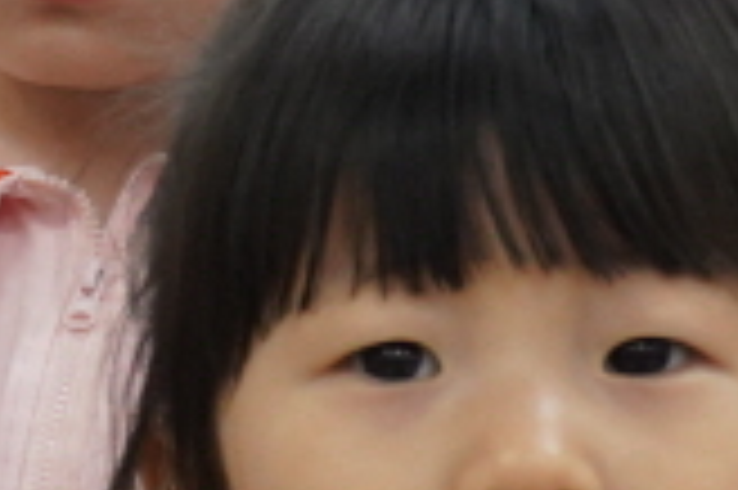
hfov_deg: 4.1
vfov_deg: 2.9
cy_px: 348
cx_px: -1917
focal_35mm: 476
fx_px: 9748
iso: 2500
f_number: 10
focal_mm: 60
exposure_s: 1/40
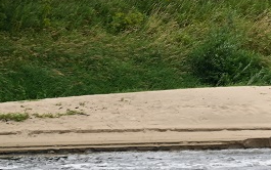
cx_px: 231
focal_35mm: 804
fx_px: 5942
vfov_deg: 1.6
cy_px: -25
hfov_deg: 2.6
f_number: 5.3
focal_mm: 220
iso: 400
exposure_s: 1/400
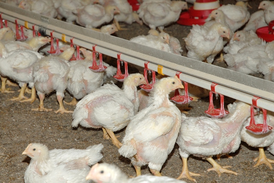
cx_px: 137
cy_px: 92
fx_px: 800
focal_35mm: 105
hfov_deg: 19.4
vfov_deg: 13.1
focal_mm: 70
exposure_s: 1/60
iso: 320
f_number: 5.6
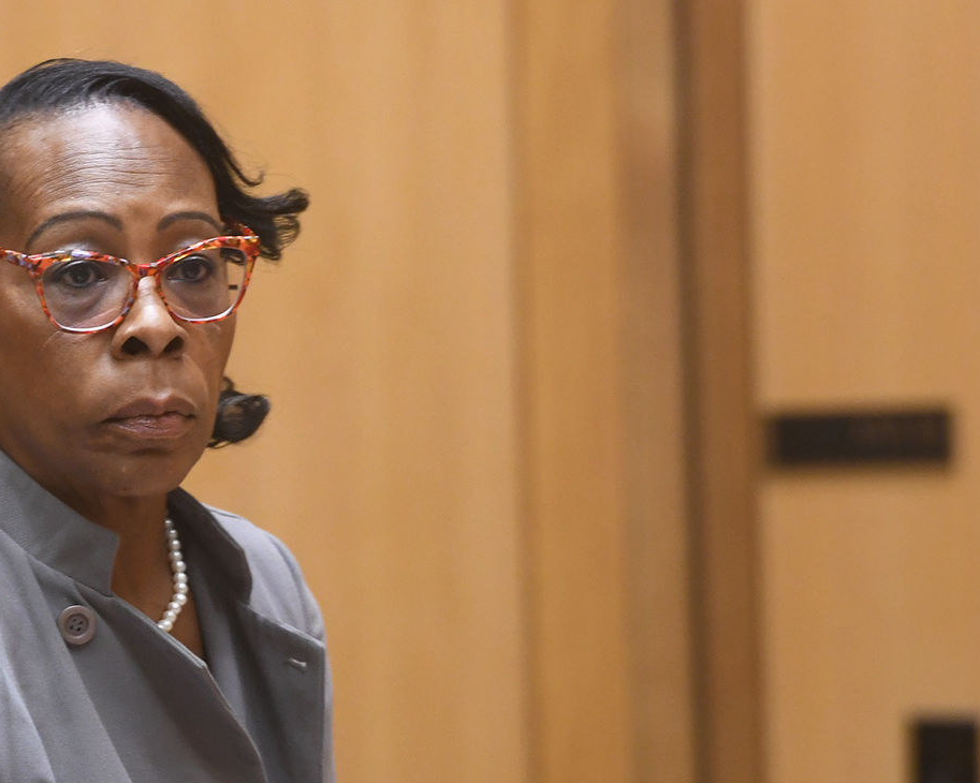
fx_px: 10729
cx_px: 112
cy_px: 609
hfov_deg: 5.2
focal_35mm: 370
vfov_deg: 4.2
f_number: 4.5
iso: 1600
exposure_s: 1/50
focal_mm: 200
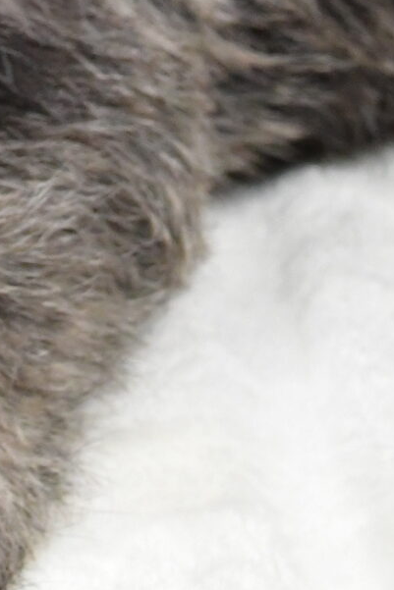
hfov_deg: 7.4
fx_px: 2937
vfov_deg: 10.8
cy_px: -453
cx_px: -382
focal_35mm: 179
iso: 4000
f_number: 11
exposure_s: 1/400
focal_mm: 28
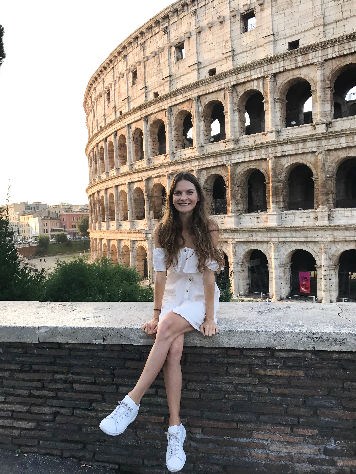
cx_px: 178
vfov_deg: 63.4
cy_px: 237
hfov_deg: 49.7
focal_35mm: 28
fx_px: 384
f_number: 1.8
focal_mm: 3.99
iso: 20
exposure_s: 1/370
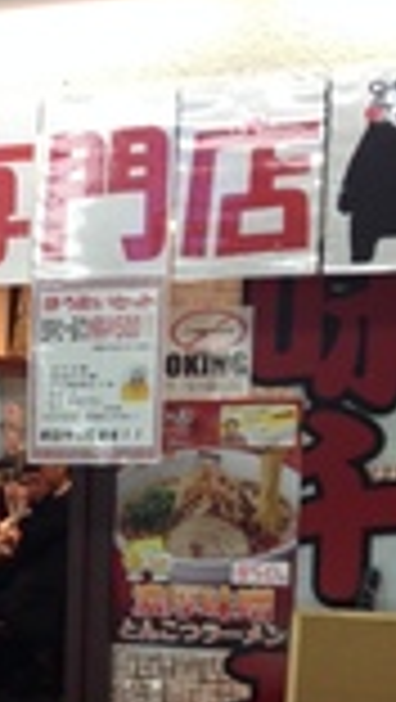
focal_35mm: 92
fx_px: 1714
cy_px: 648
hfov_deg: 12.3
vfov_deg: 22.5
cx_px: -274
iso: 100
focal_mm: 4.12
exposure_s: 1/20
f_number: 2.4
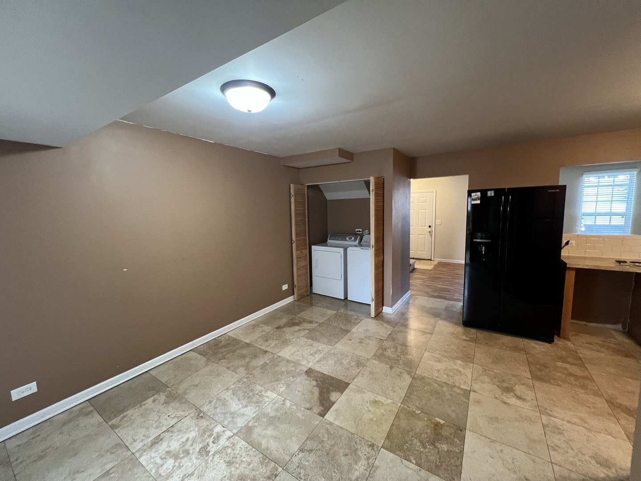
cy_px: 240
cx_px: 320
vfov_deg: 89.9
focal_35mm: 13
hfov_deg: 106.2
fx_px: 241
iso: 320
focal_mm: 1.57
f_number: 1.8
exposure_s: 1/60
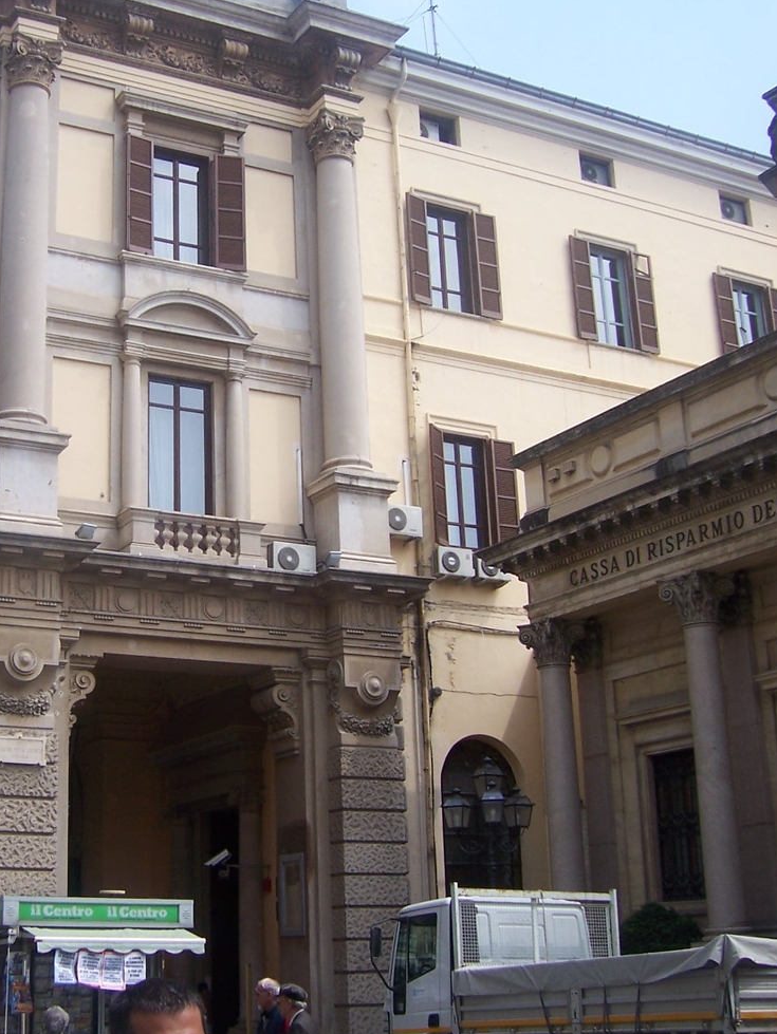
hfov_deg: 29.2
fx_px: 1466
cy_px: 509
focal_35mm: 49
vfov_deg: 38.9
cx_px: 194
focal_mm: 6
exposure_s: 1/750
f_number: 3
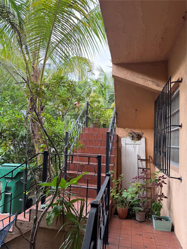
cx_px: 94
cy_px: 124
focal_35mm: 24
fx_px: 173
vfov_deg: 71.6
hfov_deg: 56.8
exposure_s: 1/179
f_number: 1.78
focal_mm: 6.76
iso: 64
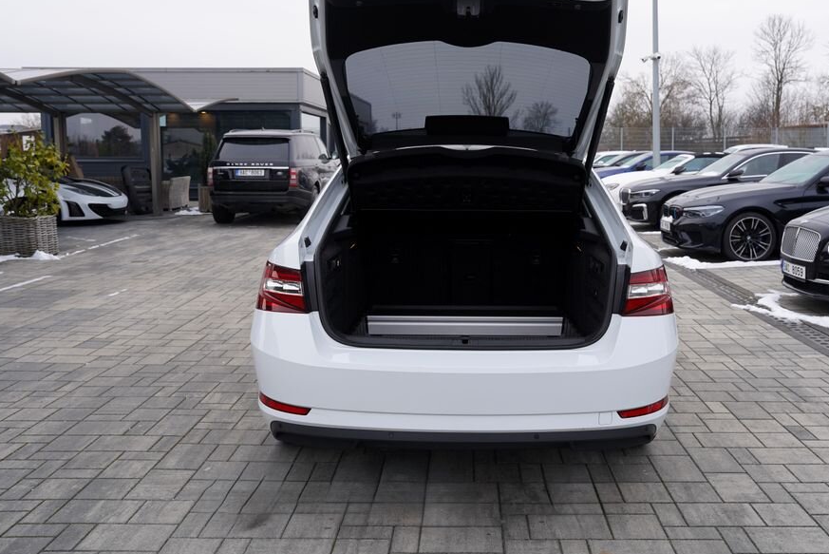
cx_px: 479
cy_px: 239
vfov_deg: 38.9
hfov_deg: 55.5
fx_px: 783
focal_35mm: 34
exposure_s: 1/100
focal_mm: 29
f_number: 5.6
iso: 100
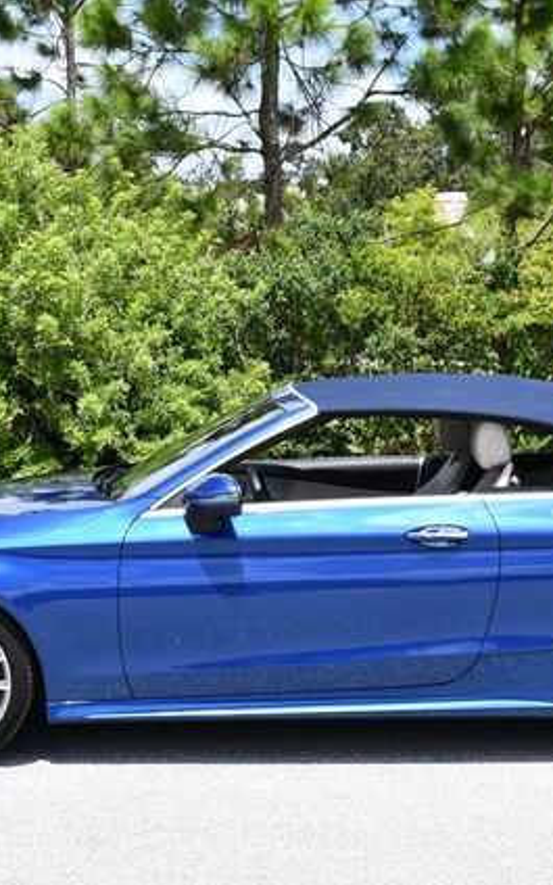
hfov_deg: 16.3
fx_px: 1929
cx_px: 351
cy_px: 445
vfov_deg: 25.8
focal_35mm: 80
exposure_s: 1/250
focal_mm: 26
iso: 110
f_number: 8
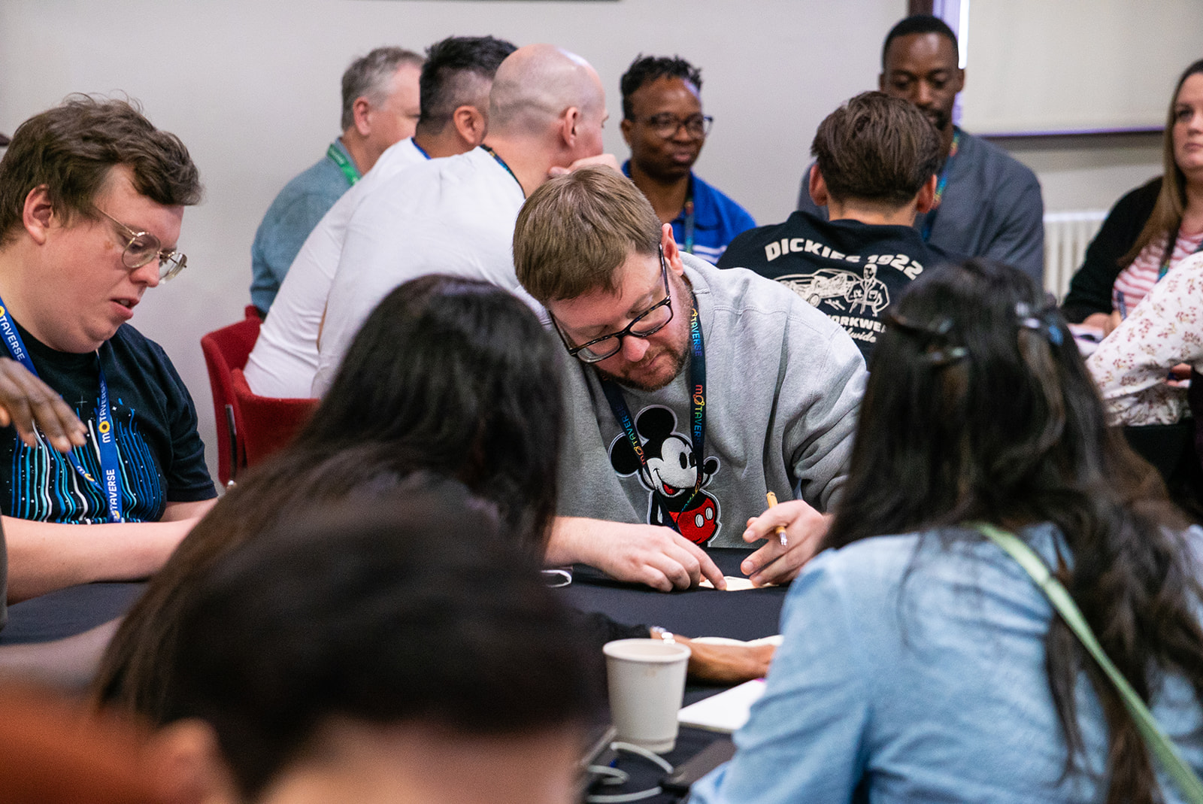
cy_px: 402
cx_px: 602
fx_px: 3778
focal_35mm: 113
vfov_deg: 12.1
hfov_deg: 18.1
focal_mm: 113
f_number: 5.6
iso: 3200
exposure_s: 1/60
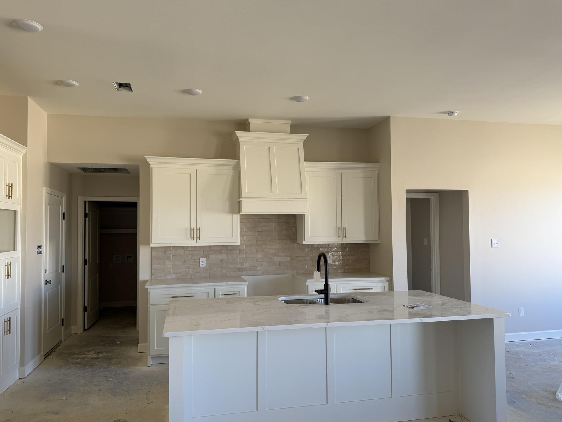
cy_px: 217
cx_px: 277
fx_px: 406
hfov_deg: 69.4
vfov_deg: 54.9
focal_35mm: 25
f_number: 1.78
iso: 80
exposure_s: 1/121
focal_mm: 6.76
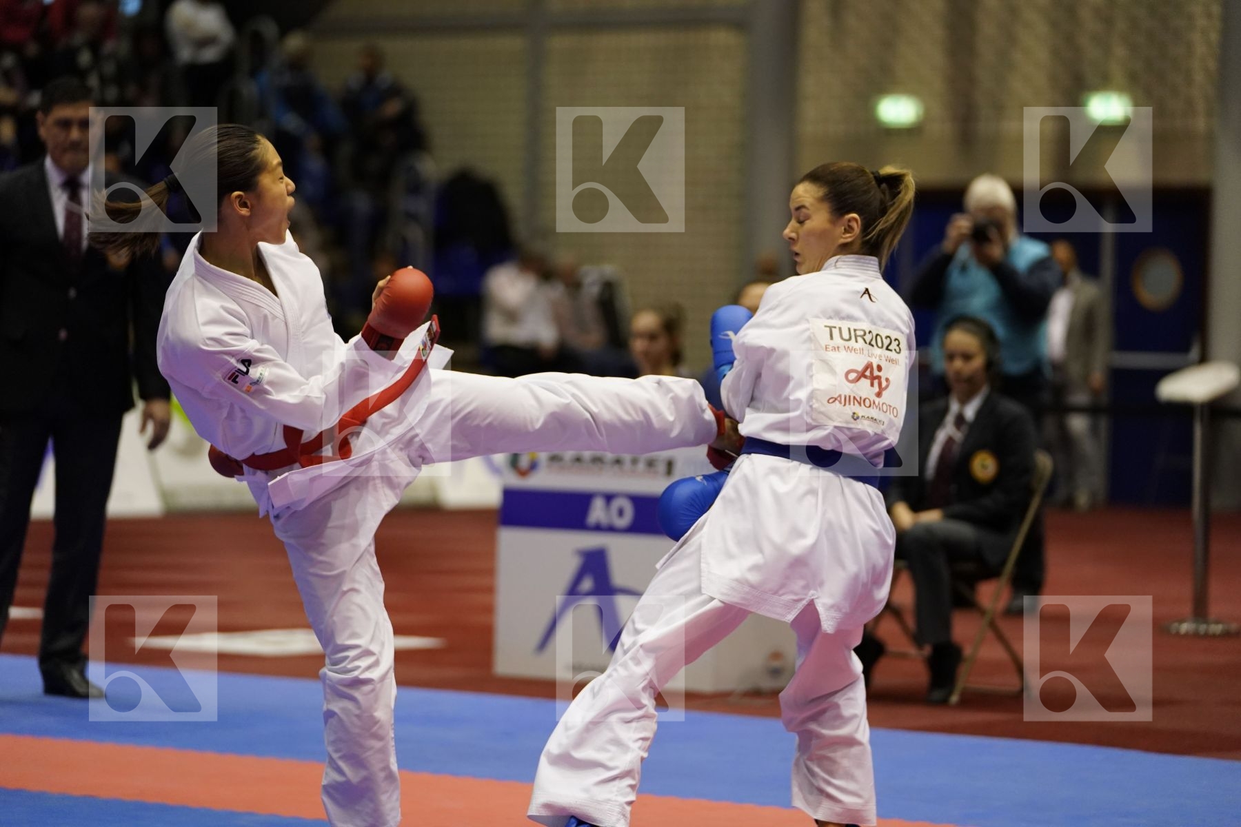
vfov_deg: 10.2
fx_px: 4653
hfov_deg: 15.2
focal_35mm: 135
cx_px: 620
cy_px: 414
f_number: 2.8
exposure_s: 1/1000
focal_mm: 135
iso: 3200
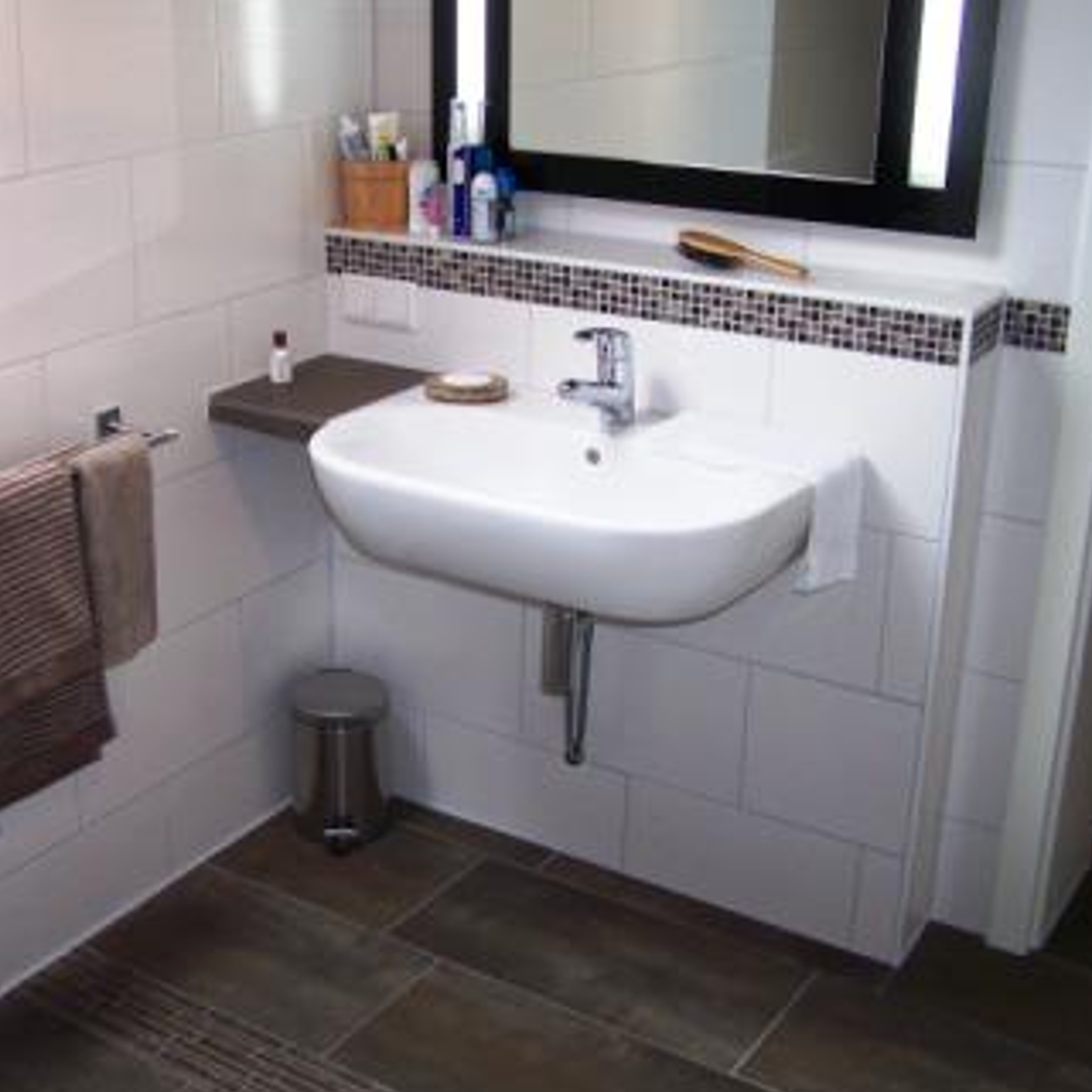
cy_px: 543
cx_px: 379
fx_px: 1677
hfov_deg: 35.8
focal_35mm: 47
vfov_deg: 36.1
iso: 80
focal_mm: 6.3
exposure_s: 1/60
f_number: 2.8
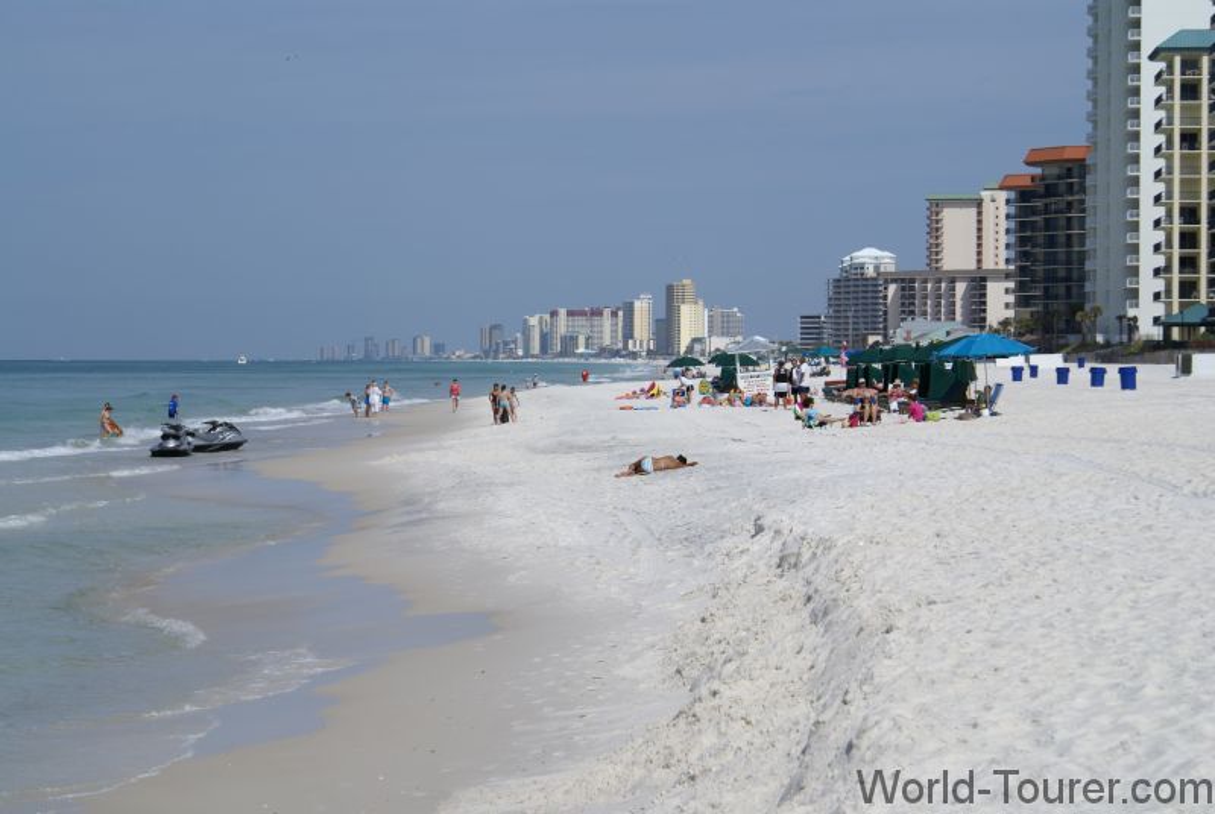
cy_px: 407
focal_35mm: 105
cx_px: 608
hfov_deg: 19.4
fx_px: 3549
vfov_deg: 13.1
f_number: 13
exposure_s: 1/250
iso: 100
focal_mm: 70
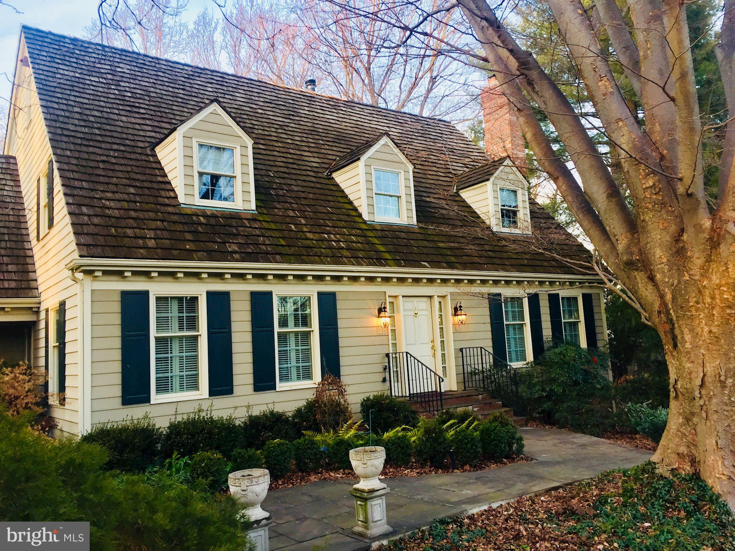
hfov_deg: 61.7
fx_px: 616
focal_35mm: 29
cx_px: 368
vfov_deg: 48.2
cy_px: 276
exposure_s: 1/120
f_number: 2.2
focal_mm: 4.15
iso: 64
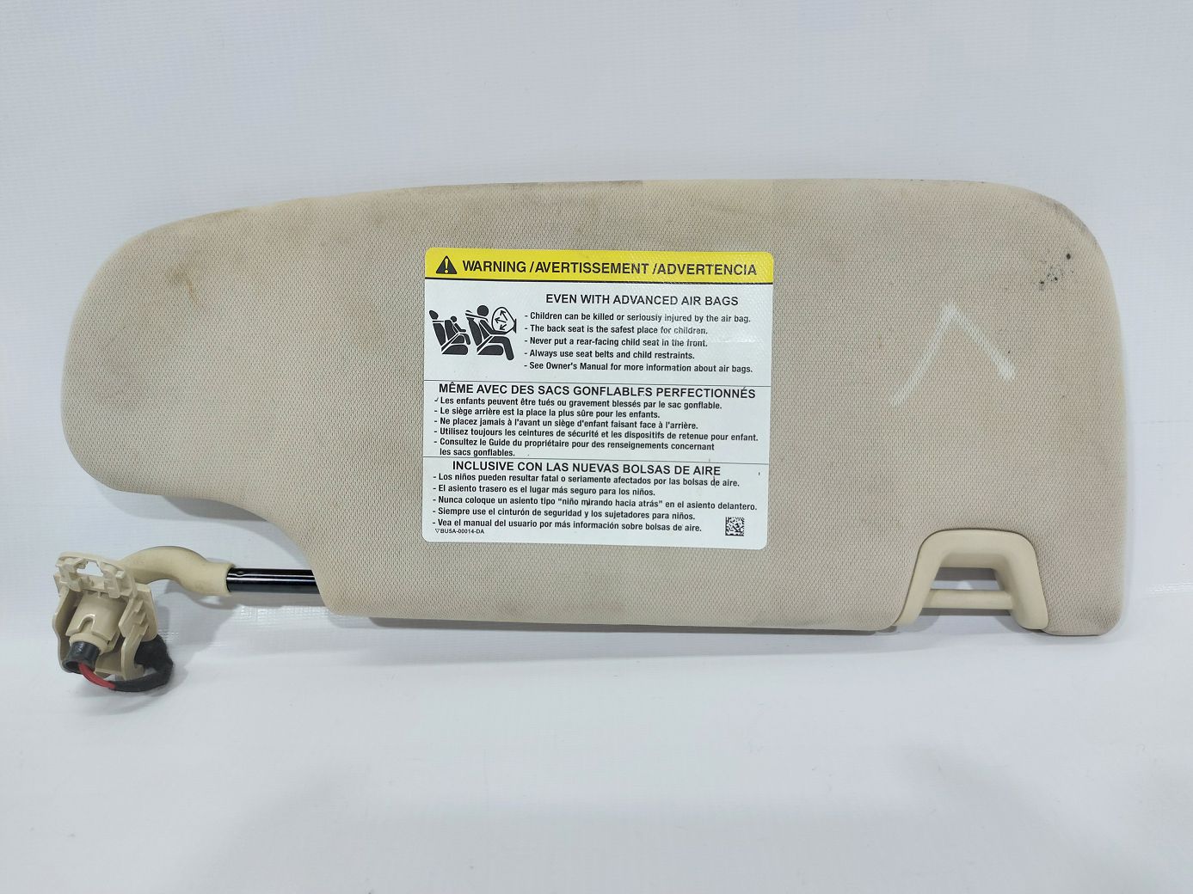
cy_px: 447
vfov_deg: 56.8
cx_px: 596
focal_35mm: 24
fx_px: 827
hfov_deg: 71.6
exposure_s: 1/50
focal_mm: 5.23
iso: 100
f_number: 1.8
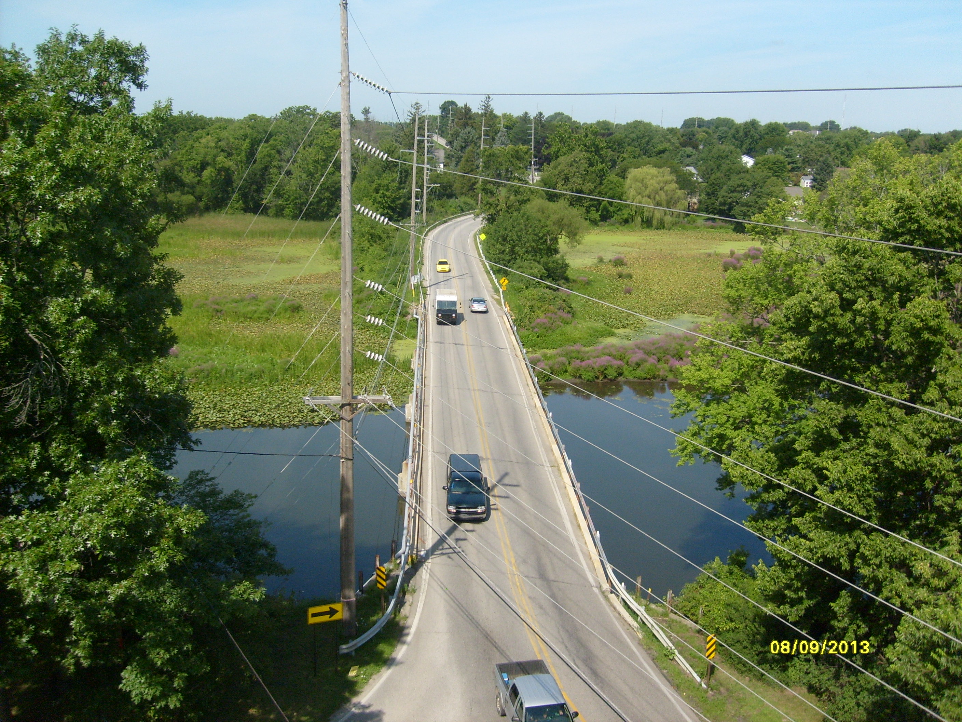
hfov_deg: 52.6
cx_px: 481
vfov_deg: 40.7
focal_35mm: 35
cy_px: 361
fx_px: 973
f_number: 7.1
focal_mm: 5.8
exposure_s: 1/250
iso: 80
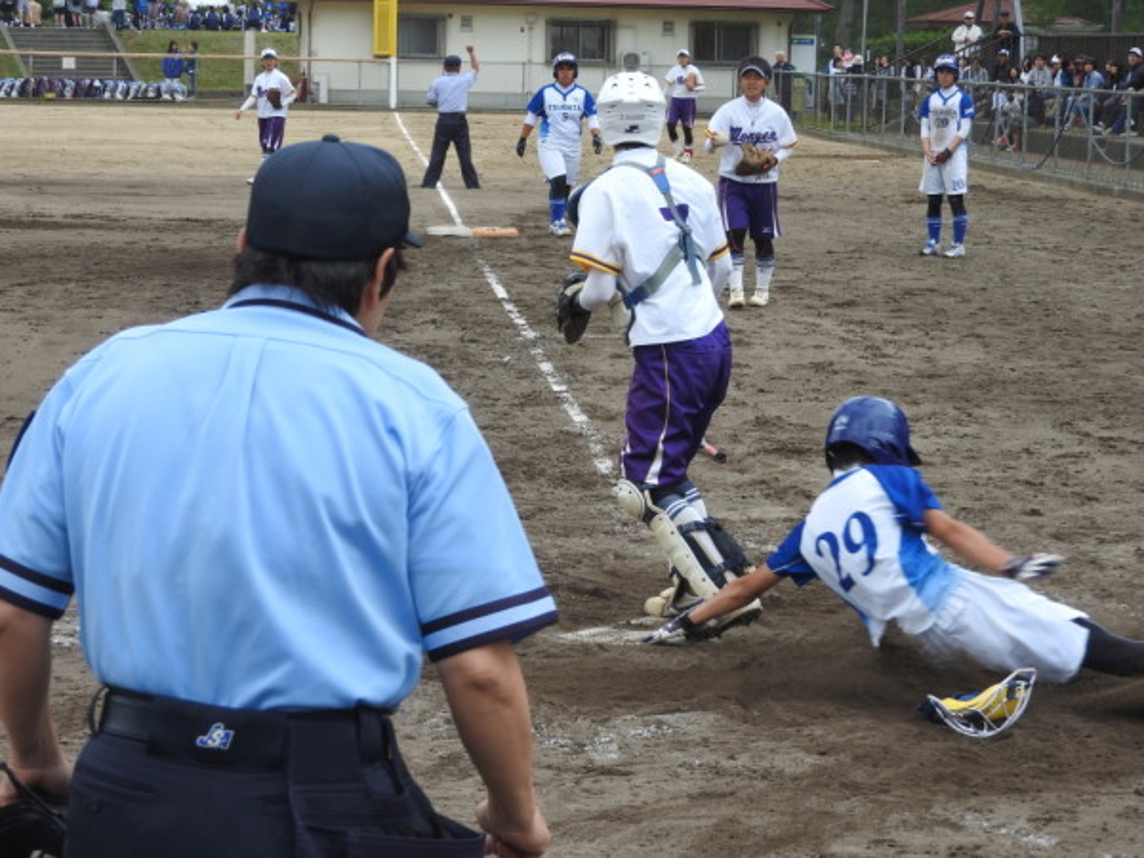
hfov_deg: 20.7
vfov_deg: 15.6
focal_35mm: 95
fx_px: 3140
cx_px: 572
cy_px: 429
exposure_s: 1/320
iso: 100
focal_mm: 17
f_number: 4.8
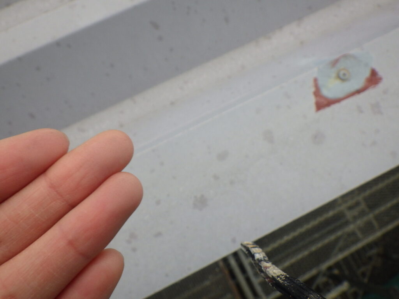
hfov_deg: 63.4
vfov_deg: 49.7
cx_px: 200
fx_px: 323
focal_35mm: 28
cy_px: 150
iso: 160
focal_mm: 5
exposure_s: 1/60
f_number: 3.5
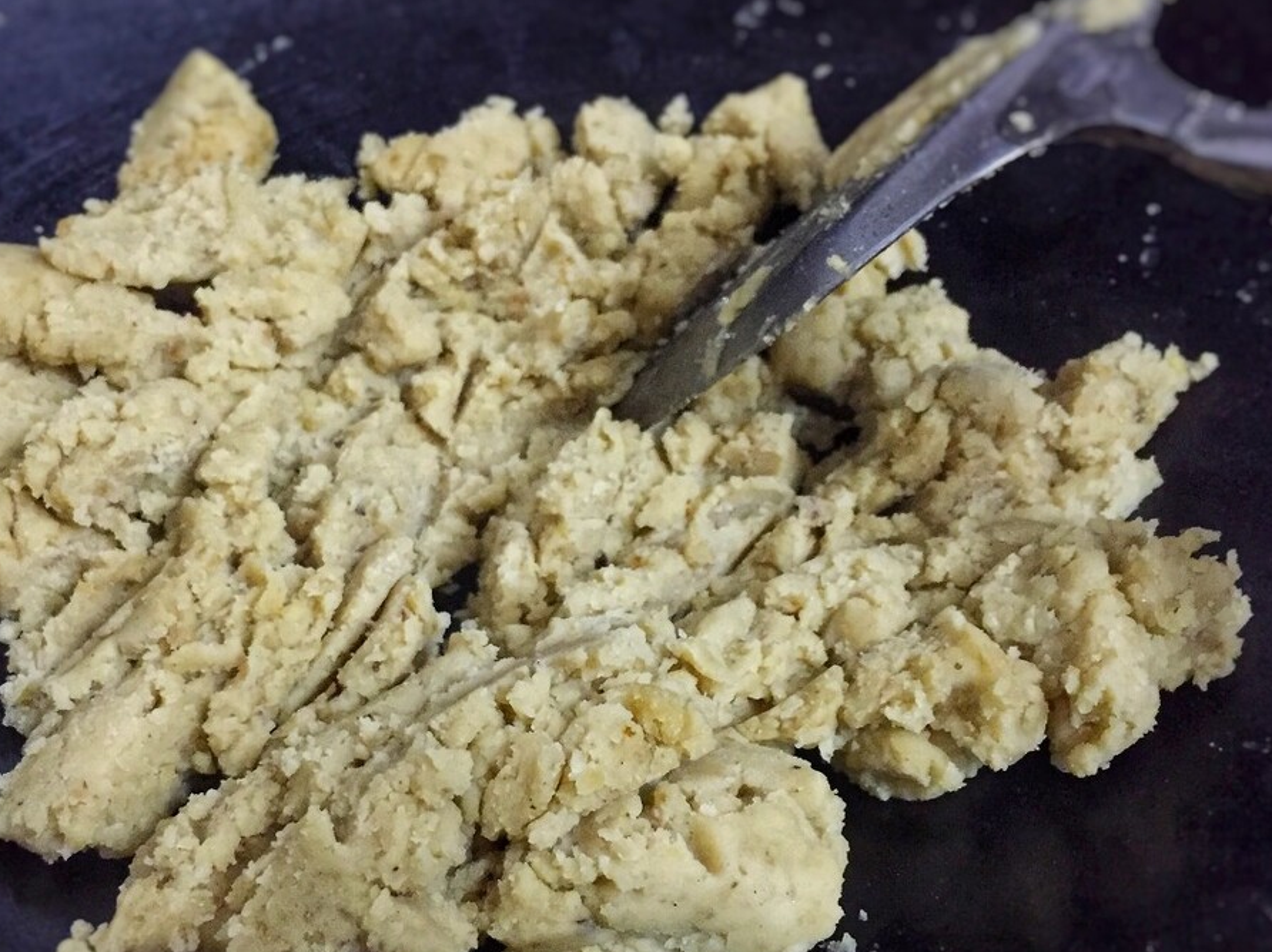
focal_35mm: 39
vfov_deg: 36.6
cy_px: 579
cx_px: 536
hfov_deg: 47.7
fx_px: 1432
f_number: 2.2
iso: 250
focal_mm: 4.15
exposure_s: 1/17
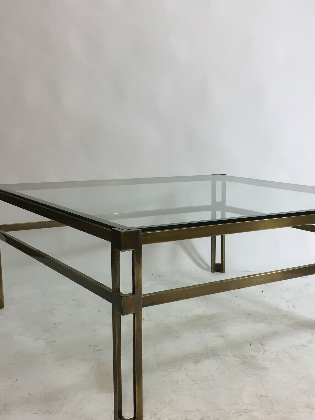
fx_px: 546
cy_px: 233
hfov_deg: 32.1
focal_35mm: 45
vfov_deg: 42.0
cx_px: 193
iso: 25
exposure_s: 1/33
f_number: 2.2
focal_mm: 4.15
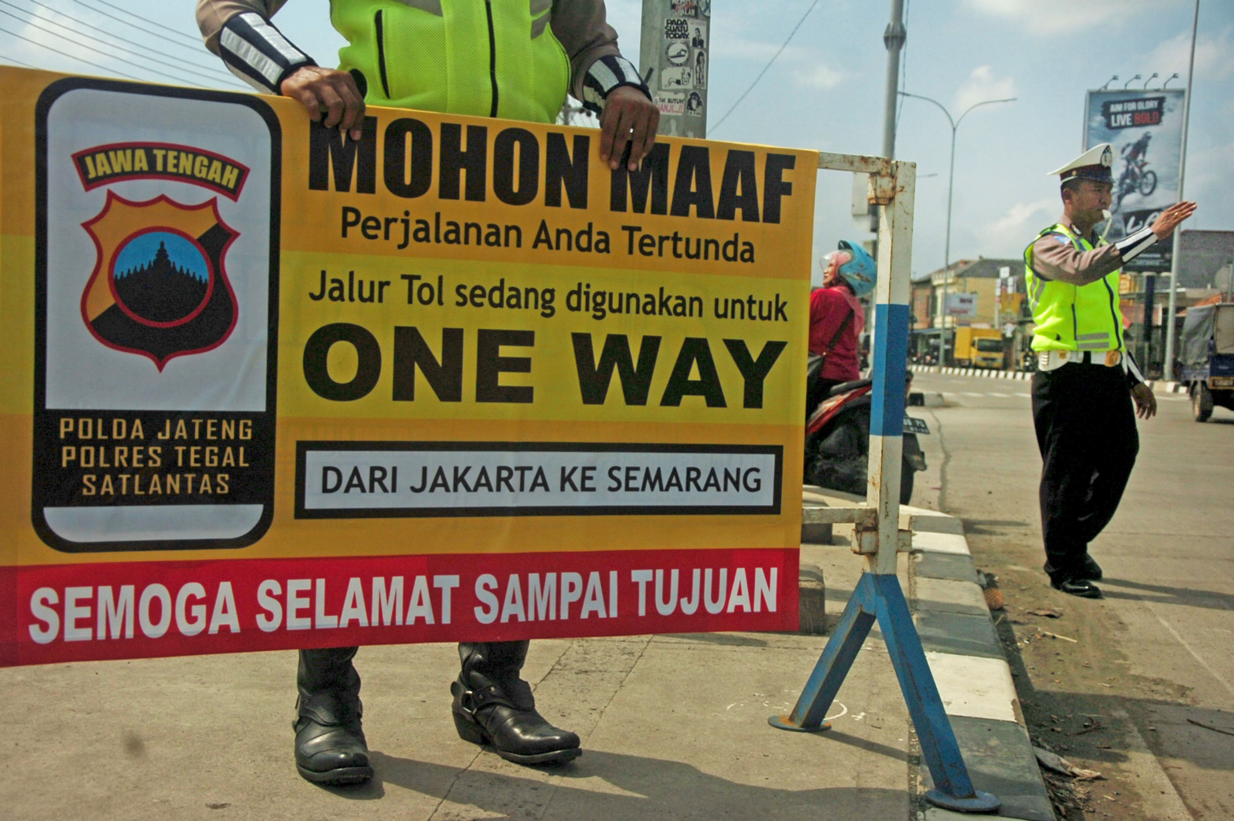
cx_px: 617
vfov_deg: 29.8
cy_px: 410
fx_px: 1541
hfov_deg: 43.6
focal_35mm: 45
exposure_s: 1/6400
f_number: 4.2
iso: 200
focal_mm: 30
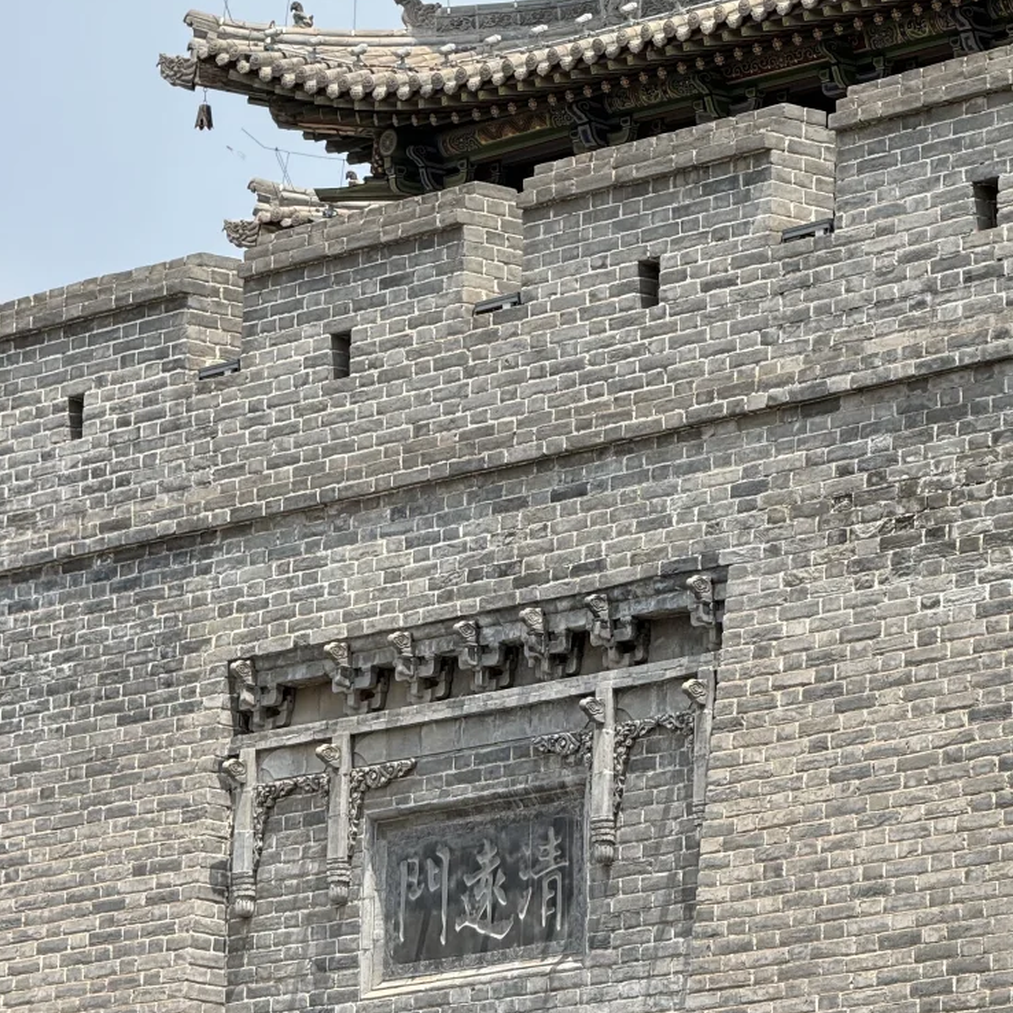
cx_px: 640
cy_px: 145
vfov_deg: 8.4
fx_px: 6853
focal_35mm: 207
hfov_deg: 8.5
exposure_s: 1/554
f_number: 2.8
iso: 50
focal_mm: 15.66
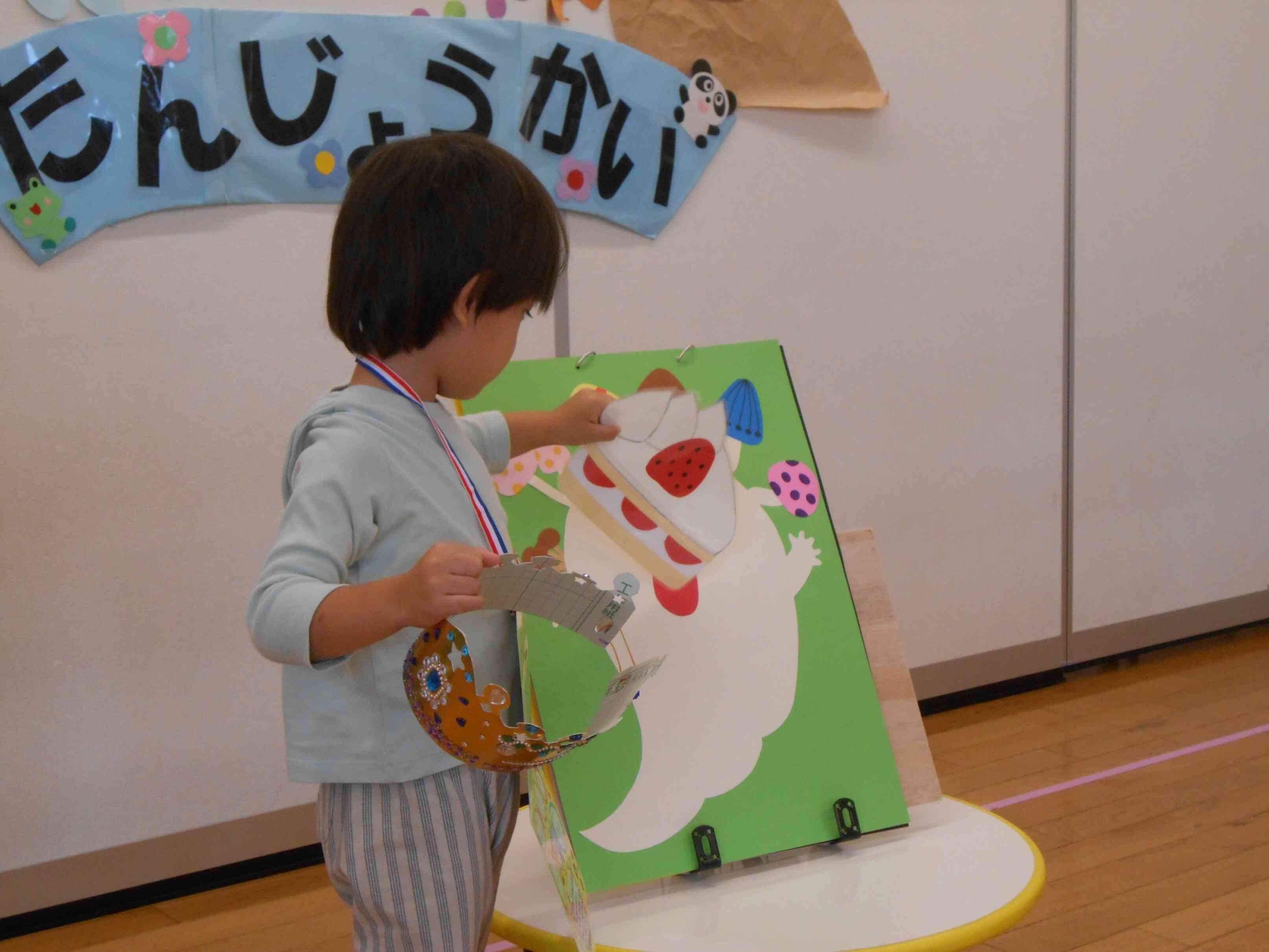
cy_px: 476
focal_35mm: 56
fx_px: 2053
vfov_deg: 26.1
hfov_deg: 34.3
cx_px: 634
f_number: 5.2
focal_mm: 10
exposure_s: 1/125
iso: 400
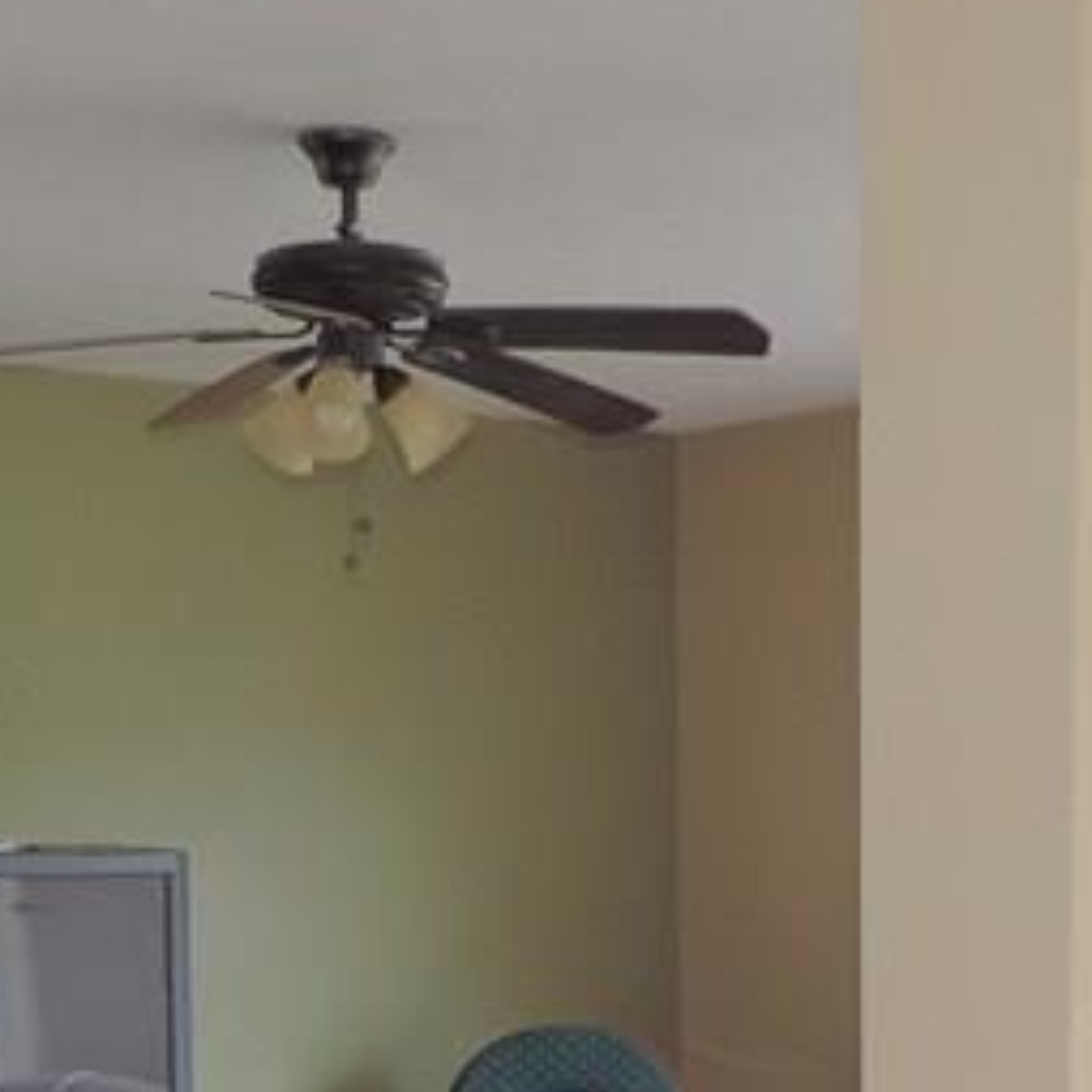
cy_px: 1240
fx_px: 3034
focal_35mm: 85
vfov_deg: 19.4
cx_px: 585
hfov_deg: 20.4
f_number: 3
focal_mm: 4.3
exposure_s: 1/40
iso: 200
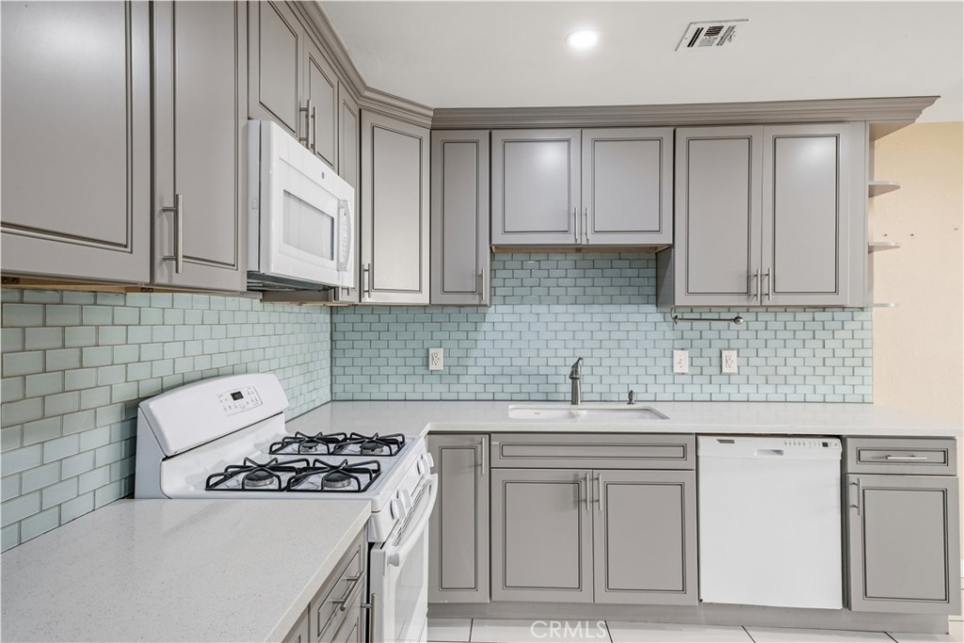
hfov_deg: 86.9
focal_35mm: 19
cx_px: 482
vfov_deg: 64.6
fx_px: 509
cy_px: 322
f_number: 8
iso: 400
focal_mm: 12.6
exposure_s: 1/2
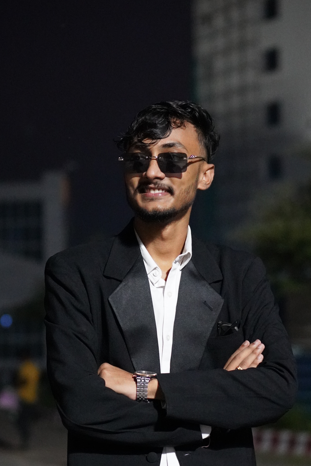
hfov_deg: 12.6
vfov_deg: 18.7
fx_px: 1412
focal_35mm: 109
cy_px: 307
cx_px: 176
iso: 6400
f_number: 2
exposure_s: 1/100
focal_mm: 50
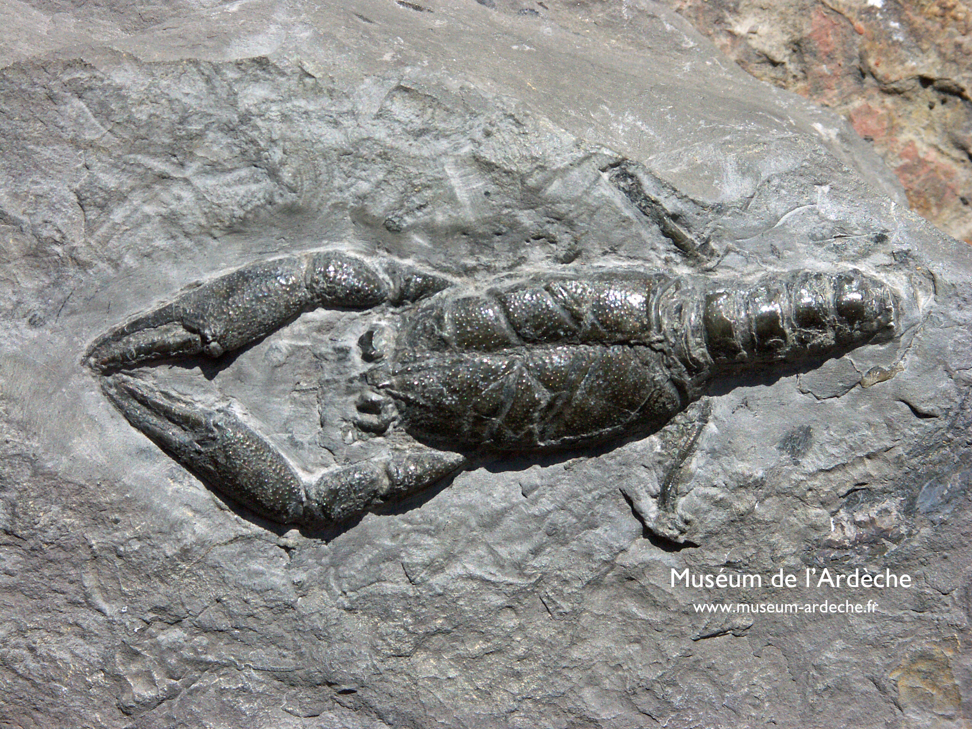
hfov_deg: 12.3
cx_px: 486
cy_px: 364
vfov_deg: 9.2
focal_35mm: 161
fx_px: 4521
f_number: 6.3
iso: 100
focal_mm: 40.77
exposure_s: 1/1000
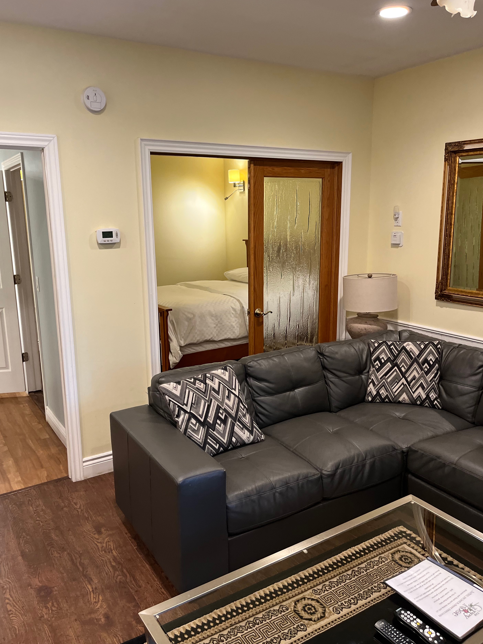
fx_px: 521
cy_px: 315
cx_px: 224
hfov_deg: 49.7
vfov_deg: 63.4
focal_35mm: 28
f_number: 1.6
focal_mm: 5.1
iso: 200
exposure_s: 1/60
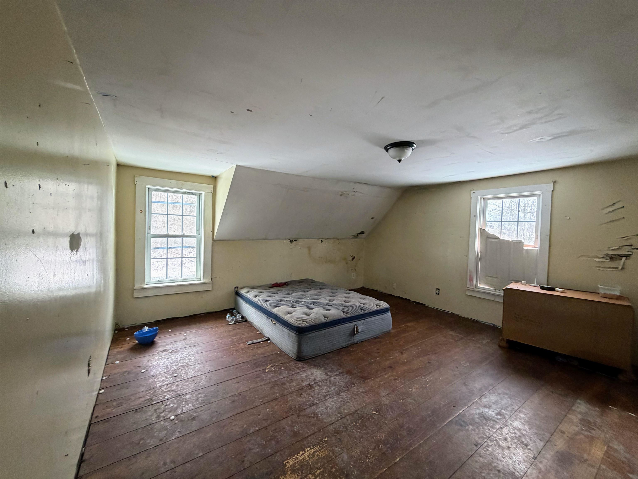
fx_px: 258
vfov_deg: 85.7
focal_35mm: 14
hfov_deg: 102.1
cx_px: 319
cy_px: 240
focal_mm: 2.22
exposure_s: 1/87
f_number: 2.2
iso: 320
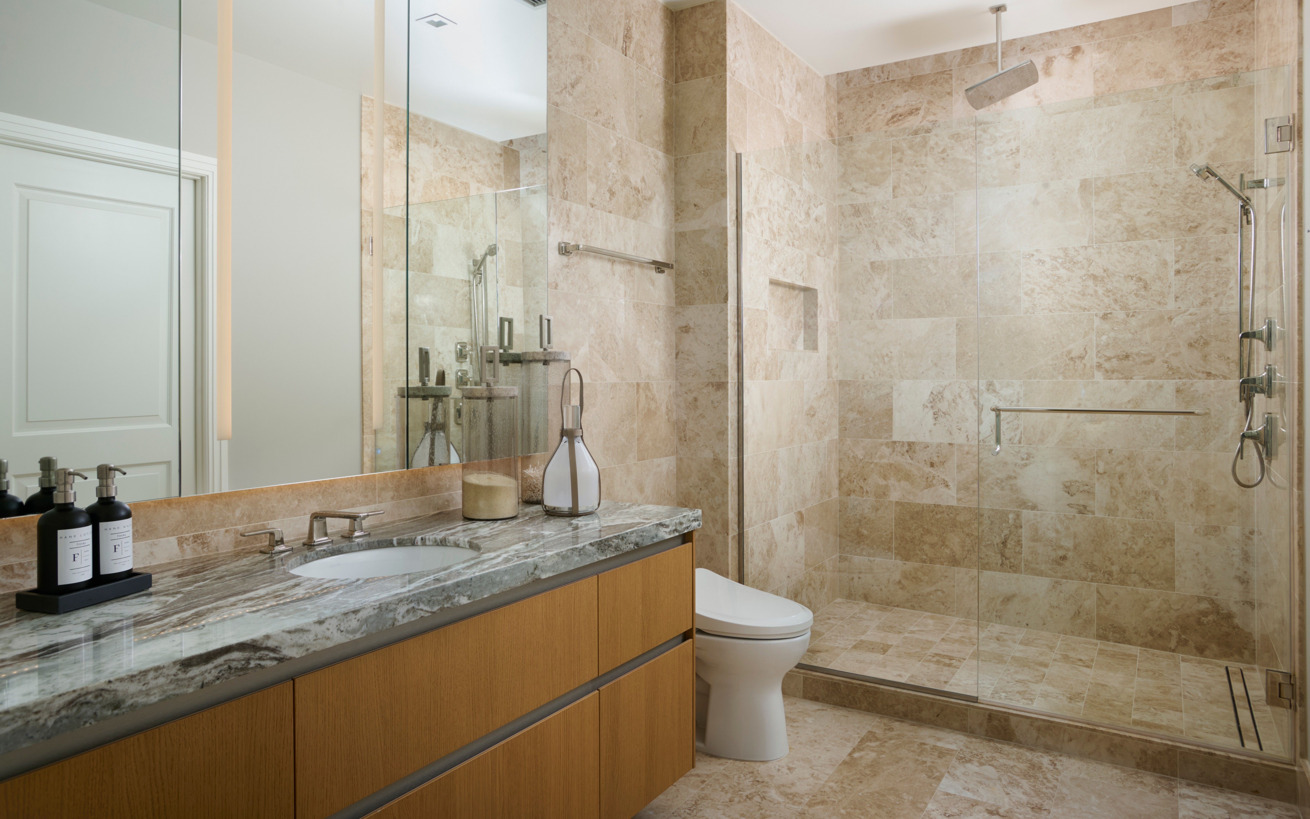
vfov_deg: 52.9
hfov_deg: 77.1
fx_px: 821
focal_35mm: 23
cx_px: 641
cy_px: 372
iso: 250
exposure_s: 1/200
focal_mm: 22
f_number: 13
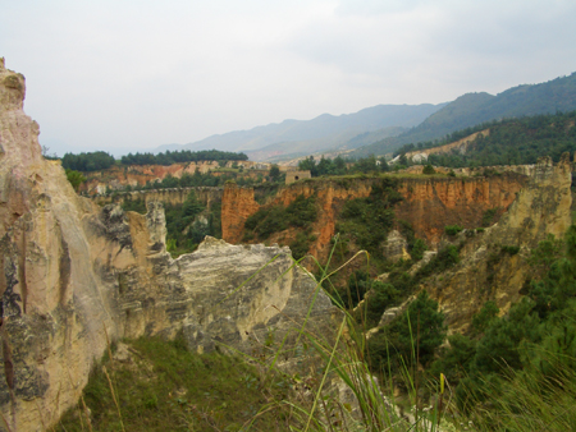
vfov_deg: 40.7
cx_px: 288
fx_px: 583
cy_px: 216
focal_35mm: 35
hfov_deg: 52.6
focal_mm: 5.8
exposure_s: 1/400
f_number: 4.3
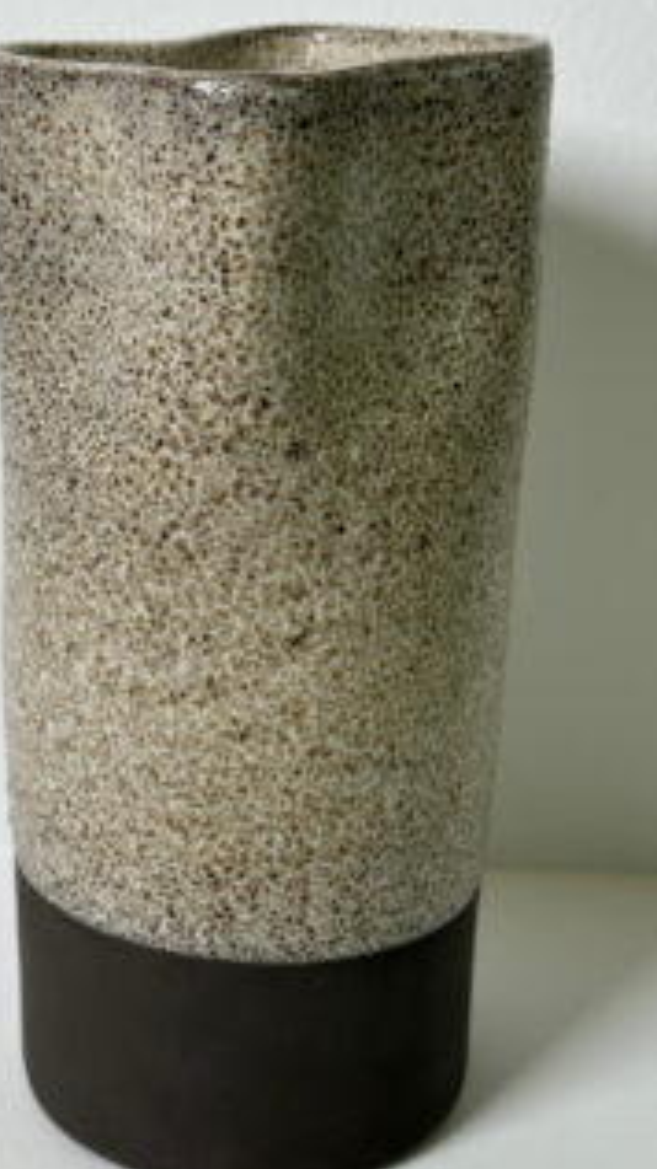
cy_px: 667
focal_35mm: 66
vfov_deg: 31.9
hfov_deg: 18.2
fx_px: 2047
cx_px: 233
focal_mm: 6.86
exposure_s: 1/121
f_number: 1.78
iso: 80
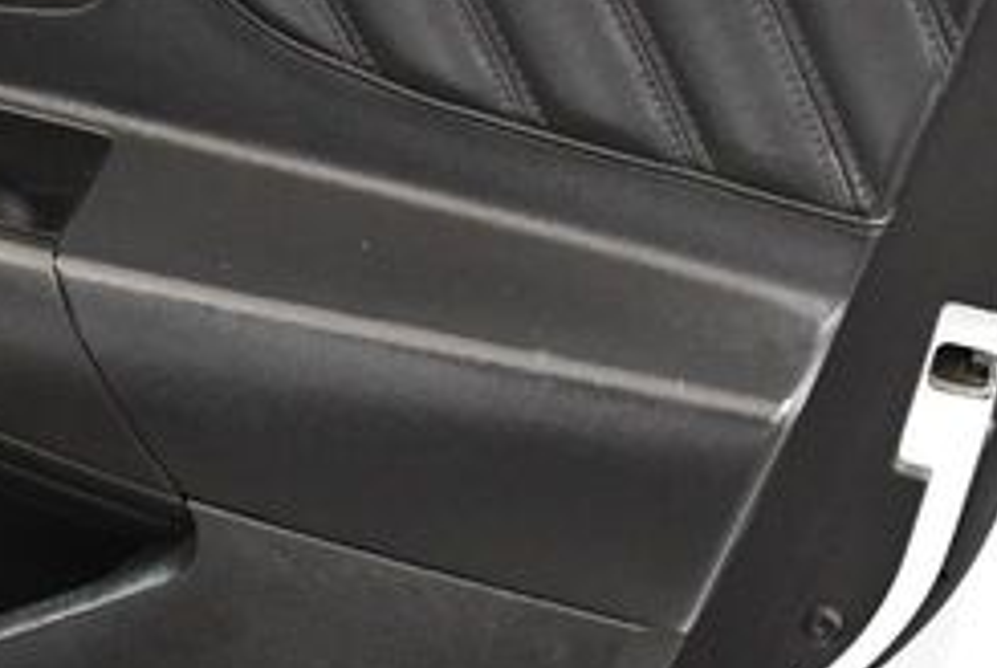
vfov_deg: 14.6
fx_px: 2606
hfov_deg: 21.4
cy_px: 263
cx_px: 232
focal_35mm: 94
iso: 3200
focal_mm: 18
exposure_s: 1/100
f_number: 3.5
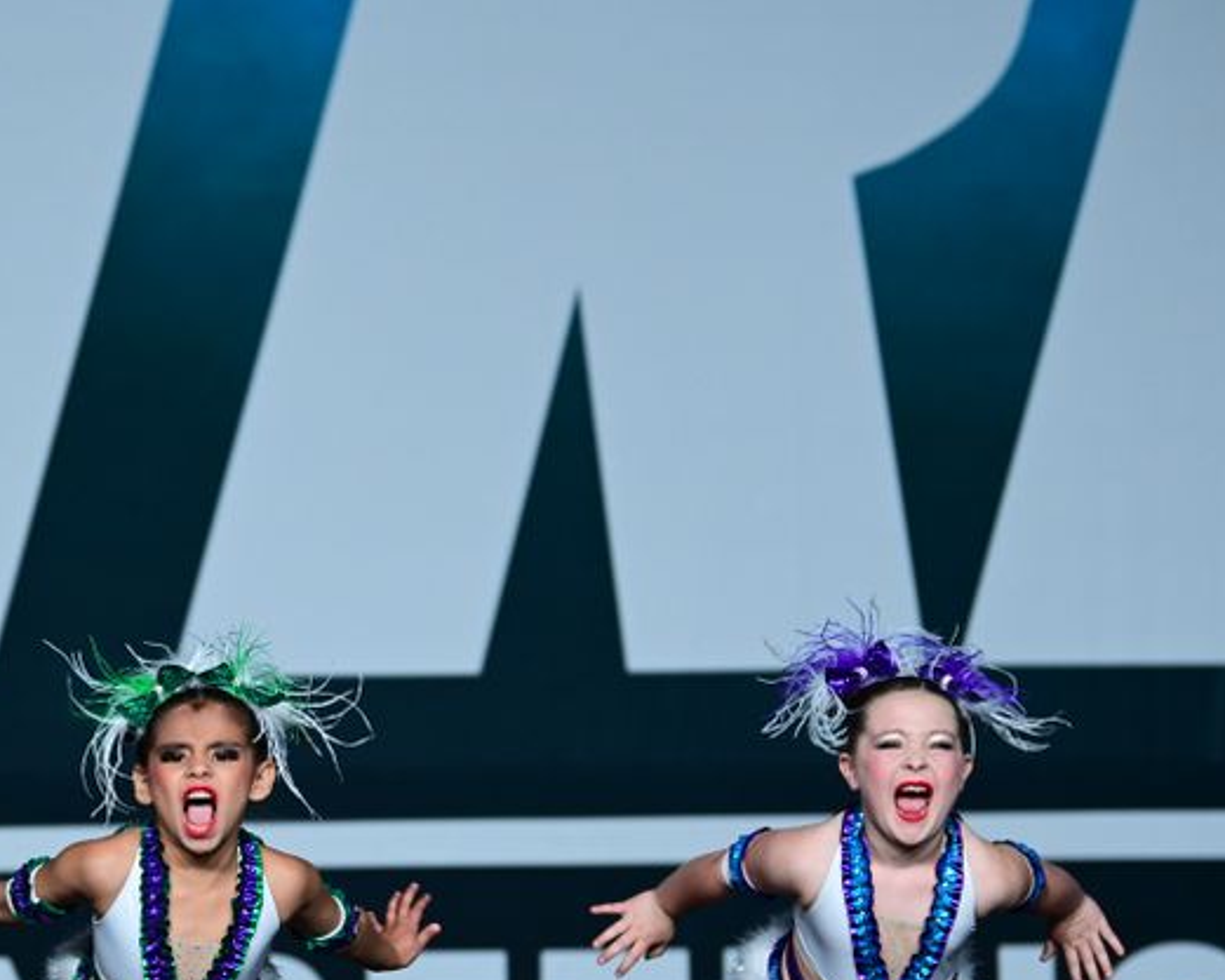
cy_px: 760
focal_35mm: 203
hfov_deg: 9.5
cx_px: 237
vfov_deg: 7.6
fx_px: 7361
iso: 1600
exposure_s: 1/800
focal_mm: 110
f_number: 2.8
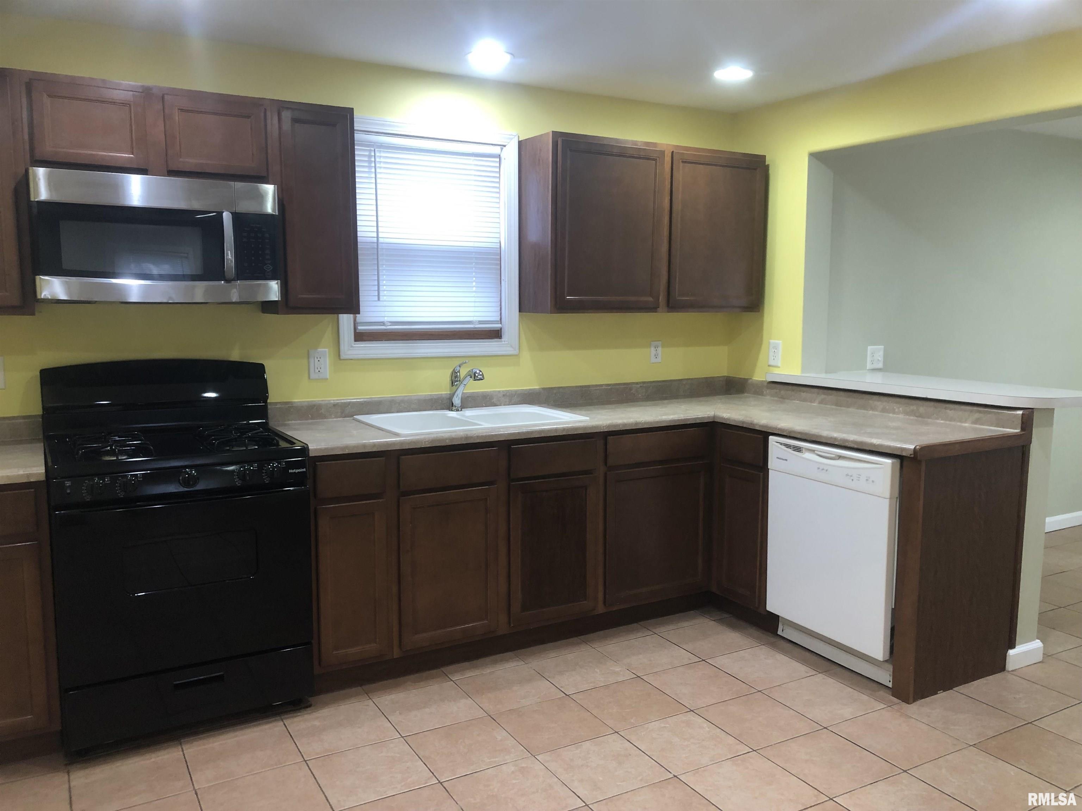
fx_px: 875
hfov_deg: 63.4
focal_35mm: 28
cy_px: 406
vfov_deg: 49.7
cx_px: 541
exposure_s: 1/17
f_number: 1.8
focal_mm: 3.99
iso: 40
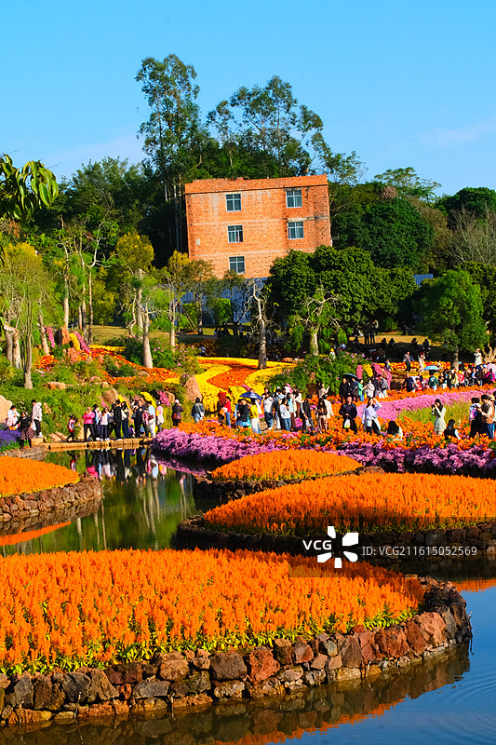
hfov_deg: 20.0
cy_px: 372
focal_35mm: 68
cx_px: 248
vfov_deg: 29.7
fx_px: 1406
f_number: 22
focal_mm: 45.4
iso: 1600
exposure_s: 1/300
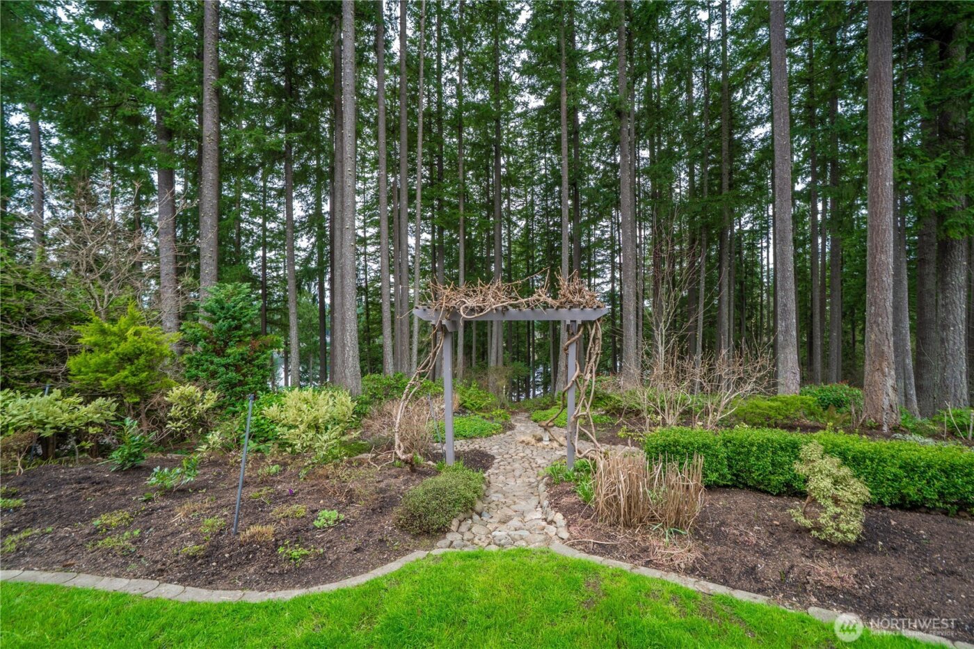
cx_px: 487
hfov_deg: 108.3
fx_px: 352
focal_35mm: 13
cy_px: 324
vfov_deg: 85.4
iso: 100
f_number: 6.7
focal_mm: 13
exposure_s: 1/30
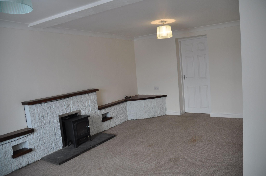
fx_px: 199
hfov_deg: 67.4
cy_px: 88
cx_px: 133
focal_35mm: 27
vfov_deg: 47.8
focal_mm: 18
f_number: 4
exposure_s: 1/60
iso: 450
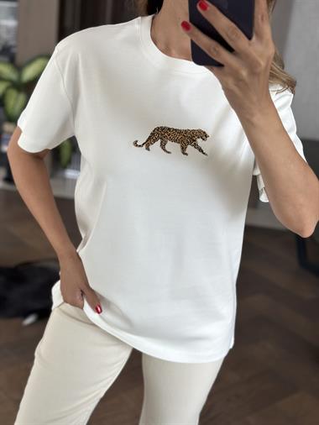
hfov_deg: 30.3
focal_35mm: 48
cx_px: 160
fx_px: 589
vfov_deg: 39.6
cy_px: 212
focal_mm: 6.86
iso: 160
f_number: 1.78
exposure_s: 1/601
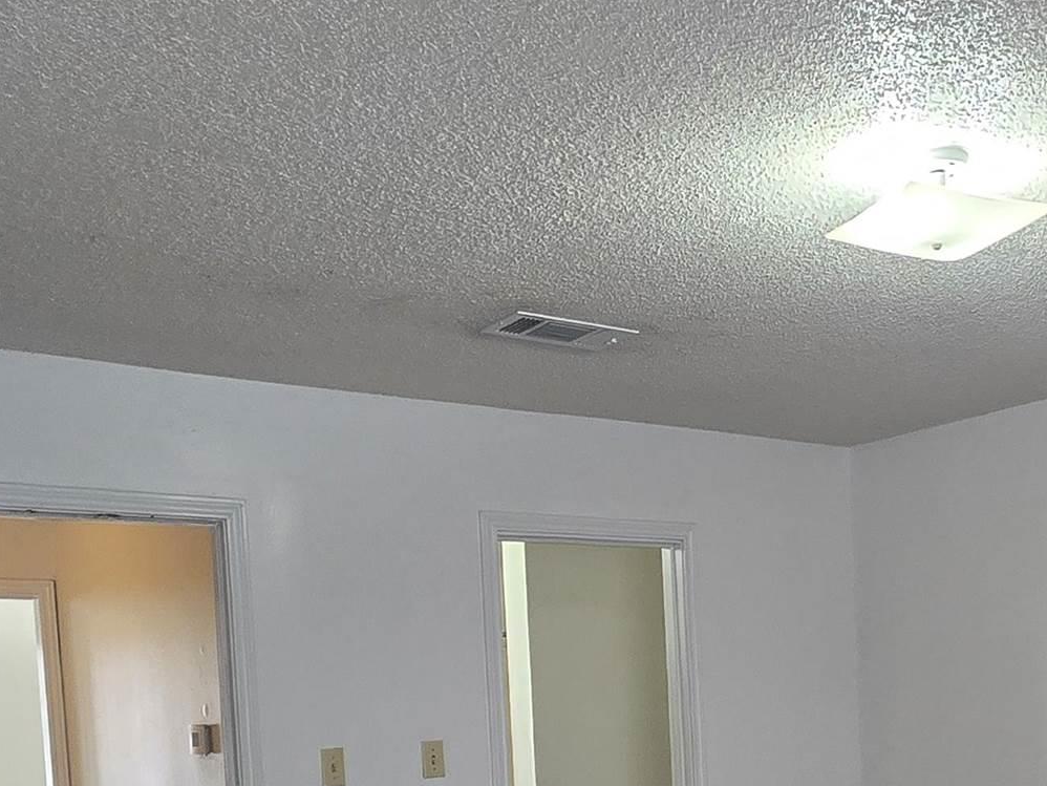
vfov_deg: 33.2
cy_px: 769
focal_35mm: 40
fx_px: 1210
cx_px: 728
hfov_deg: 45.8
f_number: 2.2
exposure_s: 1/60
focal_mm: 2.2
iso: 250
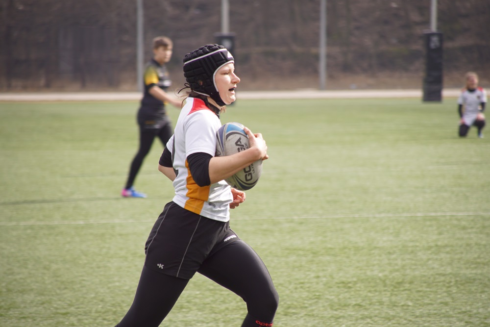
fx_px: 4084
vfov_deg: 4.6
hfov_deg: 6.9
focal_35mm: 300
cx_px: 245
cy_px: 164
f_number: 6.3
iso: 250
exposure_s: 1/320
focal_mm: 200
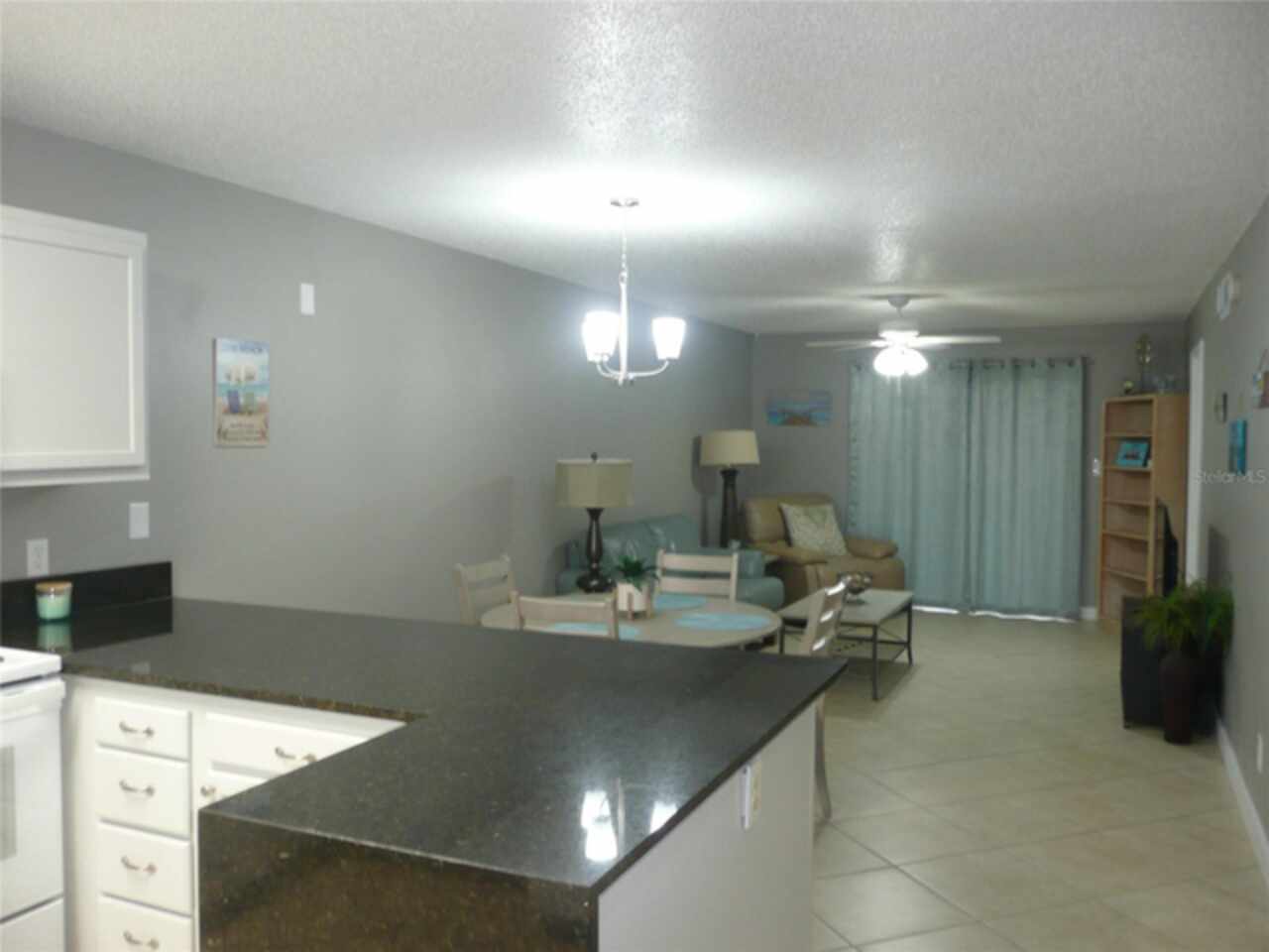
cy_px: 476
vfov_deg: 49.7
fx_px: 1026
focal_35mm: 28
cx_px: 634
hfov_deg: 63.4
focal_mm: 4.6
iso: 100
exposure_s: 1/8
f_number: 3.3
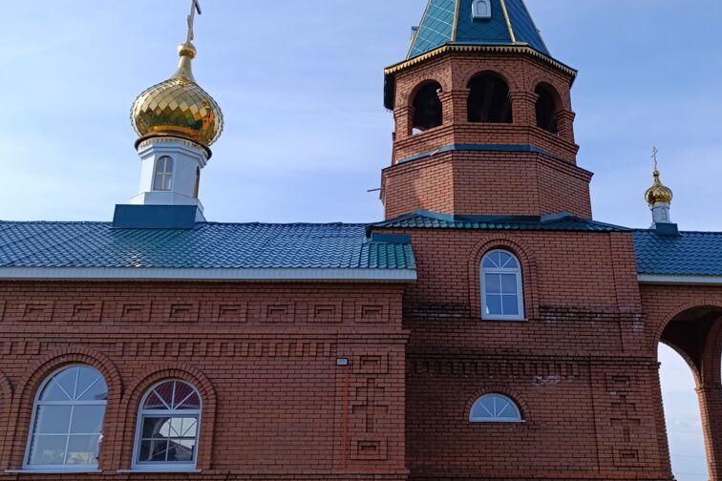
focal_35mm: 38
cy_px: 188
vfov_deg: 34.9
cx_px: 405
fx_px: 762
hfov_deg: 50.6
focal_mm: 6.14
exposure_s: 1/613
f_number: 1.6
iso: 50
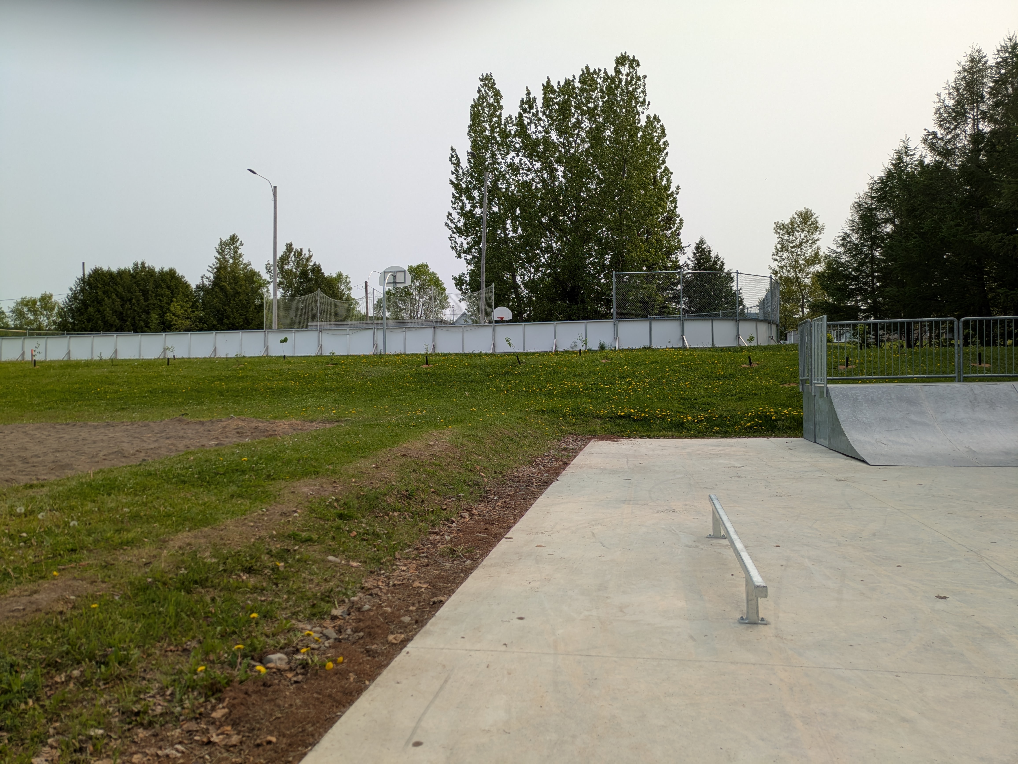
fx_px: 736
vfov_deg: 54.9
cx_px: 509
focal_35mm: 25
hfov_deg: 69.4
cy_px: 382
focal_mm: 5.43
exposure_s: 1/2092
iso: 50
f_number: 1.89
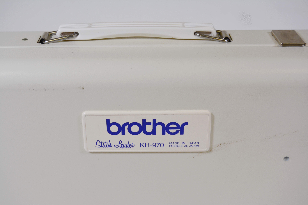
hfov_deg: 35.1
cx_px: 154
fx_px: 488
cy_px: 102
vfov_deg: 23.8
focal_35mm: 57
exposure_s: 1/160
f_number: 6.3
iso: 200
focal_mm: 38
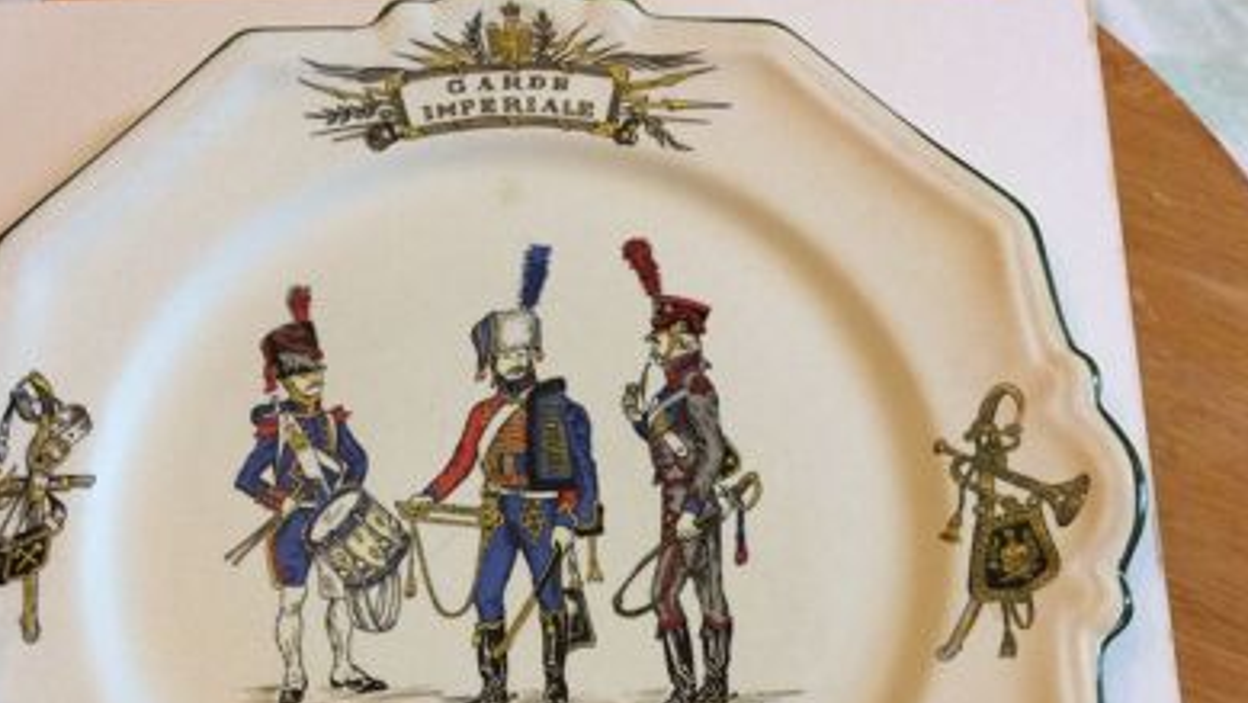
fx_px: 1423
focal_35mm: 43
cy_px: 538
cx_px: 533
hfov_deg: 47.2
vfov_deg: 27.3
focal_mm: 3.3
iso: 125
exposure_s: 1/25
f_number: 2.4
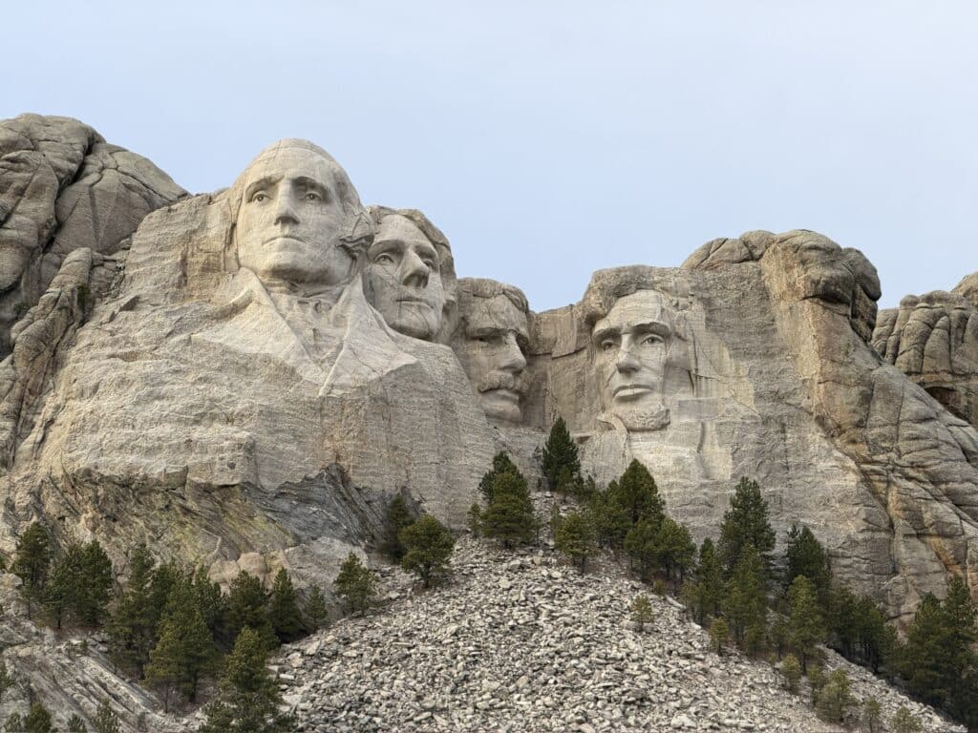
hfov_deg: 19.6
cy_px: 366
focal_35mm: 100
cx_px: 489
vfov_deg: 14.8
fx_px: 2825
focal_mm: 16.89
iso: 64
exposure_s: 1/121
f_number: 2.8
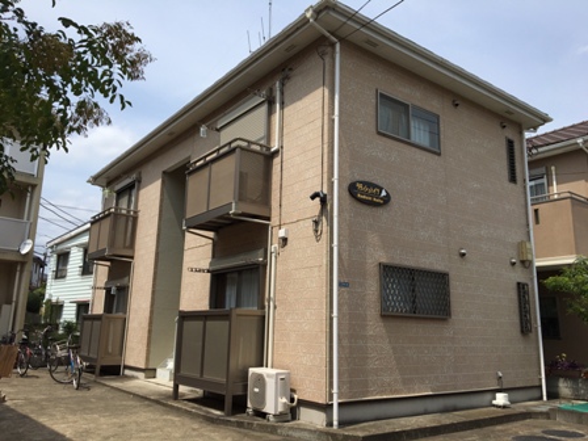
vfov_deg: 48.2
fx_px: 493
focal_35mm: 29
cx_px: 294
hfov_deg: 61.7
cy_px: 220
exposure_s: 1/2137
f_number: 2.2
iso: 25
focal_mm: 4.15
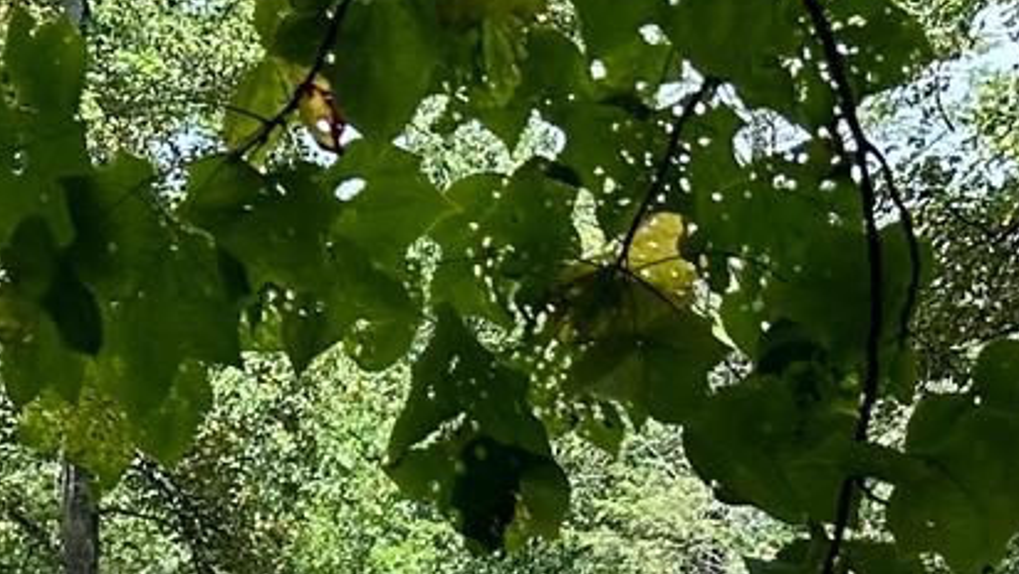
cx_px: -317
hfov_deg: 15.7
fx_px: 3513
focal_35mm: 130
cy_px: 1826
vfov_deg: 7.8
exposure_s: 1/1198
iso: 80
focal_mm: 6.86
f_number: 1.78
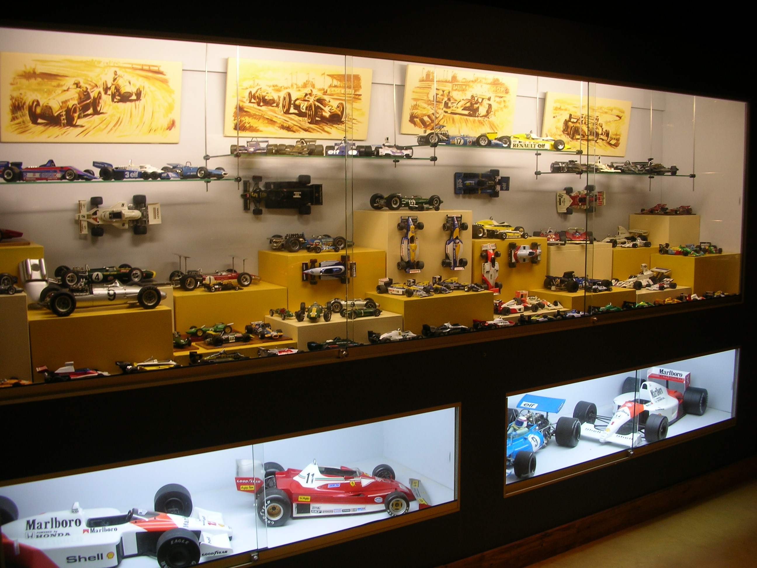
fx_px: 765
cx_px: 378
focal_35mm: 35
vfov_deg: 40.7
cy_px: 284
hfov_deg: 52.6
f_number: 3
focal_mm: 5.8
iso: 50
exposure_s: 1/8.2
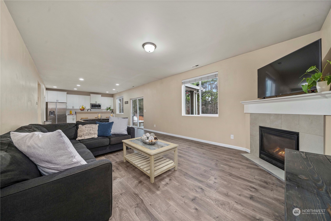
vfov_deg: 90.0
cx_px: 166
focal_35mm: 12
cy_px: 110
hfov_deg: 112.6
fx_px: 110
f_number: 8
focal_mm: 12
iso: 1000
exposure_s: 1/1.67
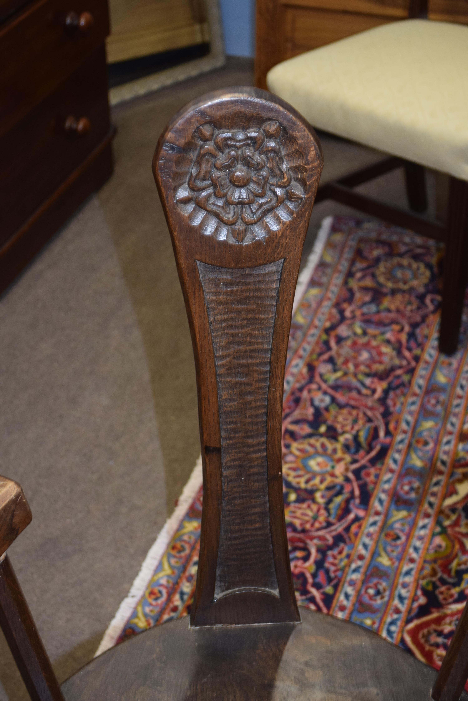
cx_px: 234
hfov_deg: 22.6
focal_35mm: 60
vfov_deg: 33.4
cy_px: 350
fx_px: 1169
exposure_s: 1/60
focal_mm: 40
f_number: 5.3
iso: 1000
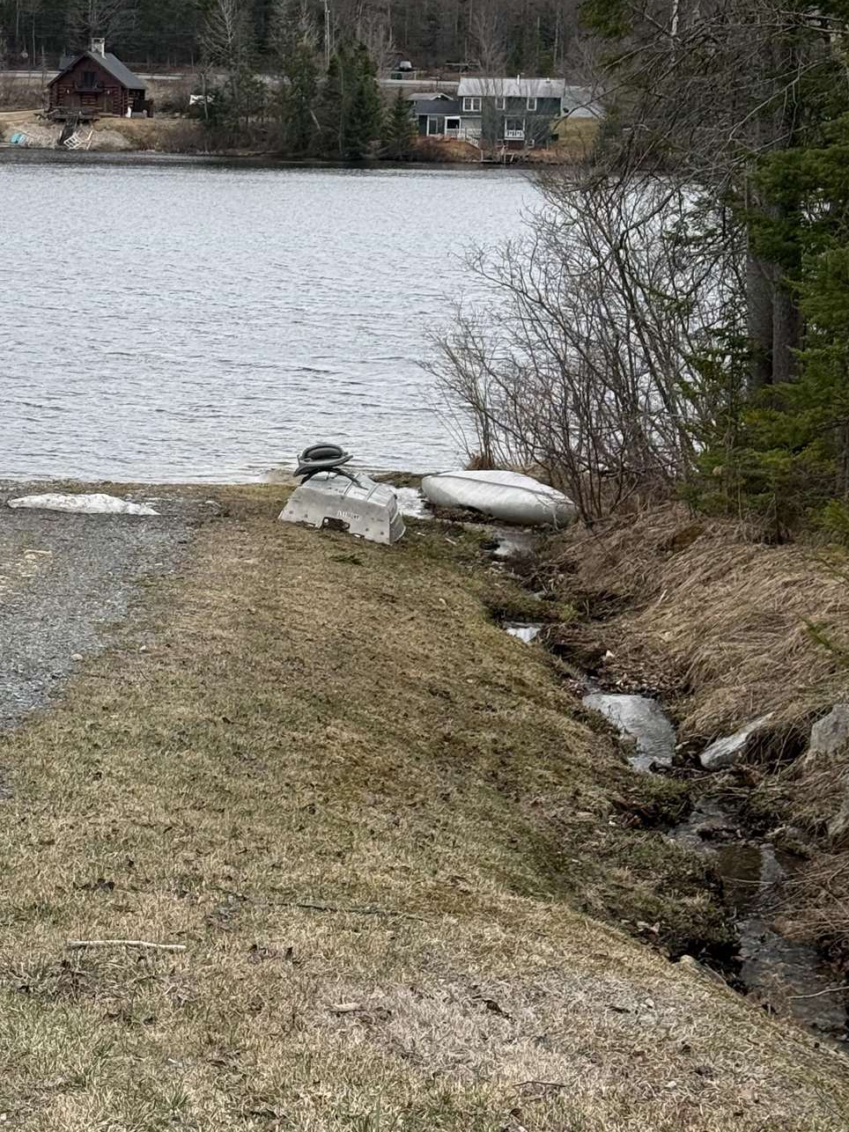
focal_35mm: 86
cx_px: 225
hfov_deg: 17.1
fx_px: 2813
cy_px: 460
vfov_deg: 22.7
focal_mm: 6.76
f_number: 1.78
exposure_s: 1/4098
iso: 64
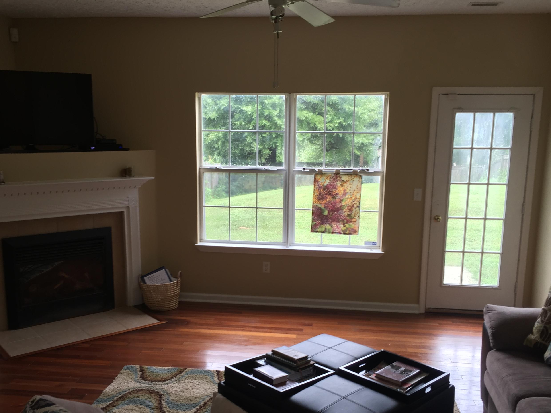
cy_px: 234
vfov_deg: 40.6
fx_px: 557
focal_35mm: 35
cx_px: 258
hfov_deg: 52.6
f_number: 2.2
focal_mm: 4.15
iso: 32
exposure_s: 1/40
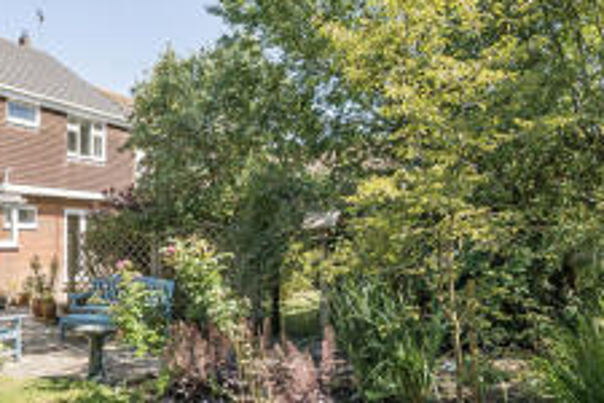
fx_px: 638
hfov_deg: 49.6
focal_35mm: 38
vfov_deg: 35.0
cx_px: 191
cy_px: 227
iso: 200
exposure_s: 1/125
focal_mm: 12
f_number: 8
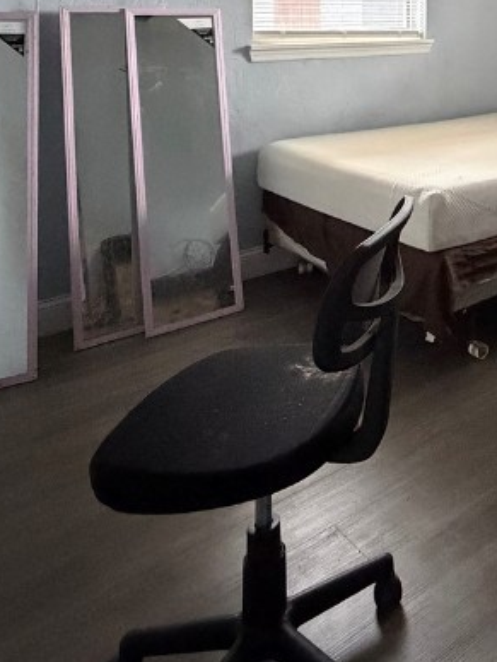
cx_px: 634
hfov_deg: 30.9
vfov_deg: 43.9
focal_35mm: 37
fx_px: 707
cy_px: 22
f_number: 2.2
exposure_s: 1/60
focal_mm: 2.22
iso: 1250
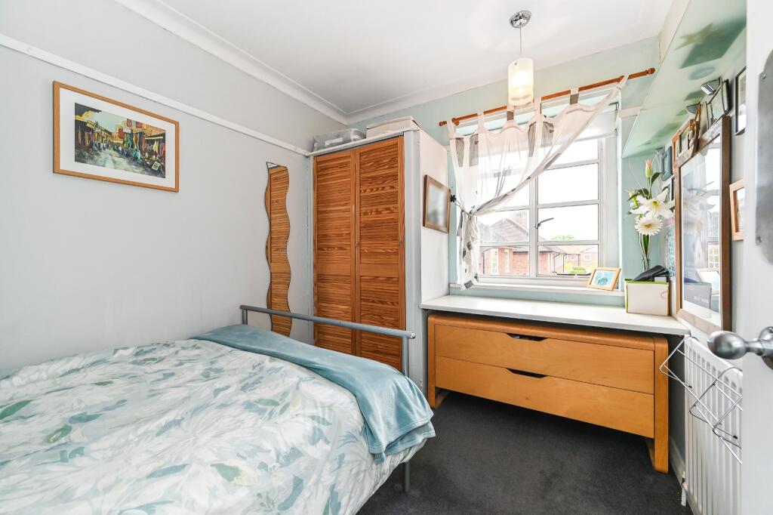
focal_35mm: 14
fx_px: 300
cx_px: 386
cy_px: 258
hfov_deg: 104.3
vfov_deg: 81.2
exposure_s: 1/60
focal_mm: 14
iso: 400
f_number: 8
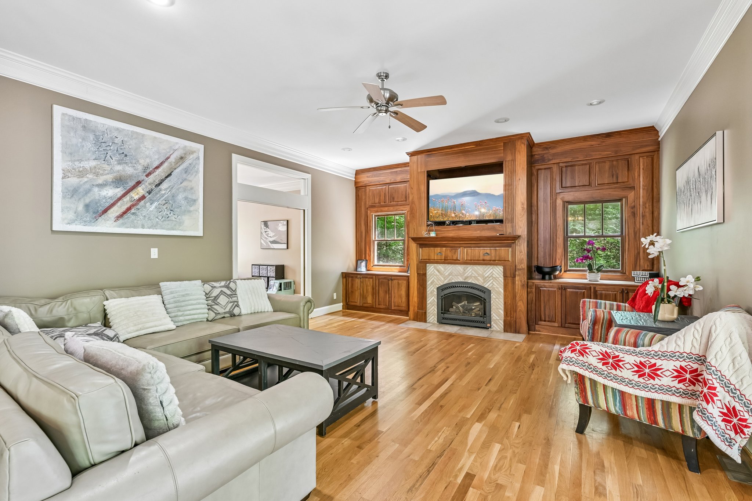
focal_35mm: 16
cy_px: 250
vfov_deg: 72.0
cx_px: 376
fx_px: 345
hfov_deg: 95.0
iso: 400
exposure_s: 1/10
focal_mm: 16.5
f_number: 8
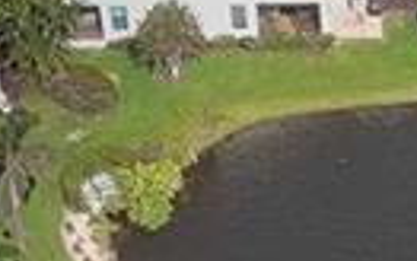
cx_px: 560
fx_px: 2626
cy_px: 1015
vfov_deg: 5.1
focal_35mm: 231
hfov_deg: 8.9
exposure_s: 1/640
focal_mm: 10.57
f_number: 2.8
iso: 100
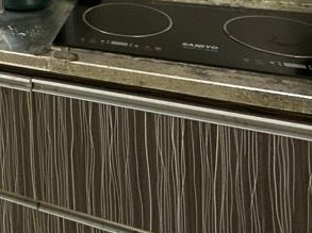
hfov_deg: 34.5
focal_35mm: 49
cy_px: -128
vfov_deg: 23.1
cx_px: -18
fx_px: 441
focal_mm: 2.22
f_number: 2.2
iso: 500
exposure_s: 1/50
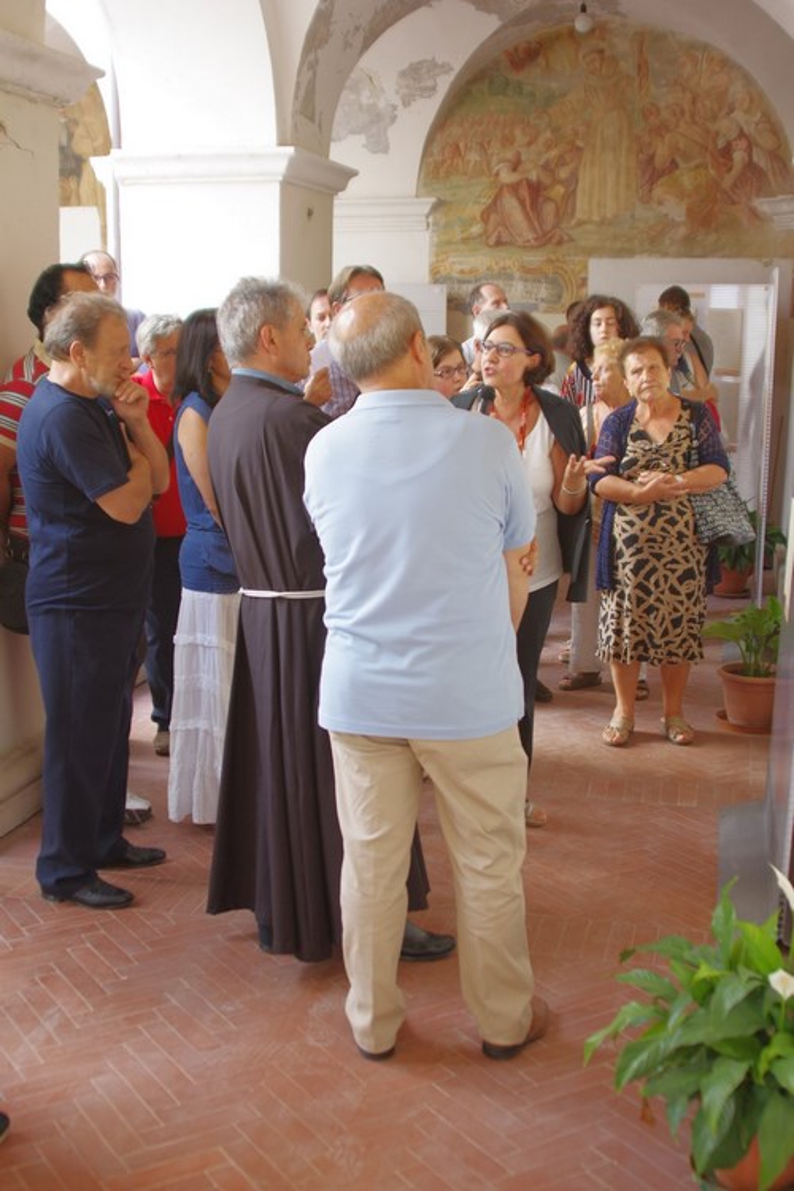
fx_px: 1389
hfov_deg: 31.9
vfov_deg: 46.4
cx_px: 397
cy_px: 596
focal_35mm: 42
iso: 400
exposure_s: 1/60
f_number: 3.5
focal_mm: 28
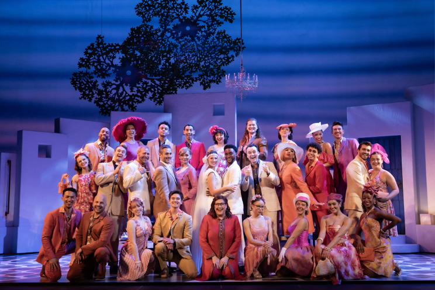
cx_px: 218
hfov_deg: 42.7
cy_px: 145
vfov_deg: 29.2
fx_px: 556
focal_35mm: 46
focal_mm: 46
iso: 2500
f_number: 5
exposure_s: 1/250
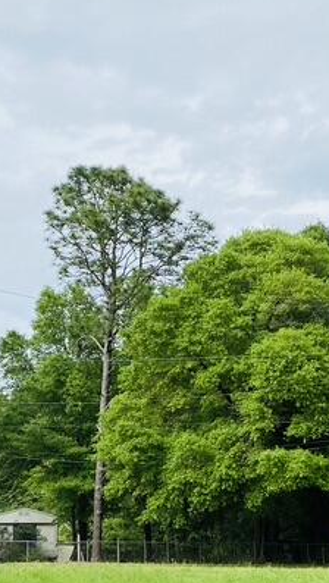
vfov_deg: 28.4
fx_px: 1130
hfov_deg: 16.6
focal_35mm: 73
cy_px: 449
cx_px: 134
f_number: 1.8
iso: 32
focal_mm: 4.25
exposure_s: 1/2463
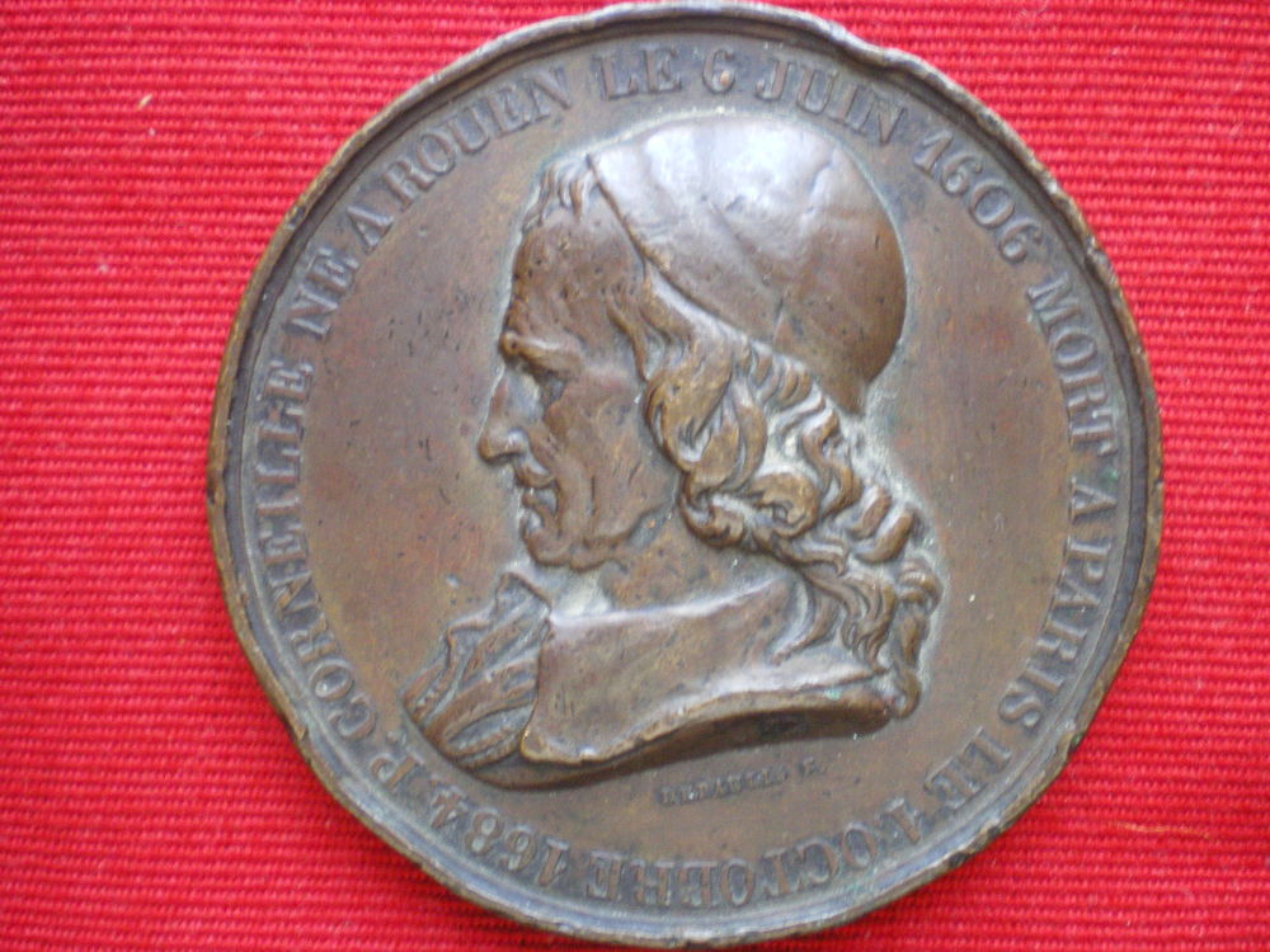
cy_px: 476
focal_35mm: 38
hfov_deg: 49.0
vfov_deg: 37.7
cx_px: 635
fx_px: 1394
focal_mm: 6.3
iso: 400
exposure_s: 1/15
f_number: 3.1
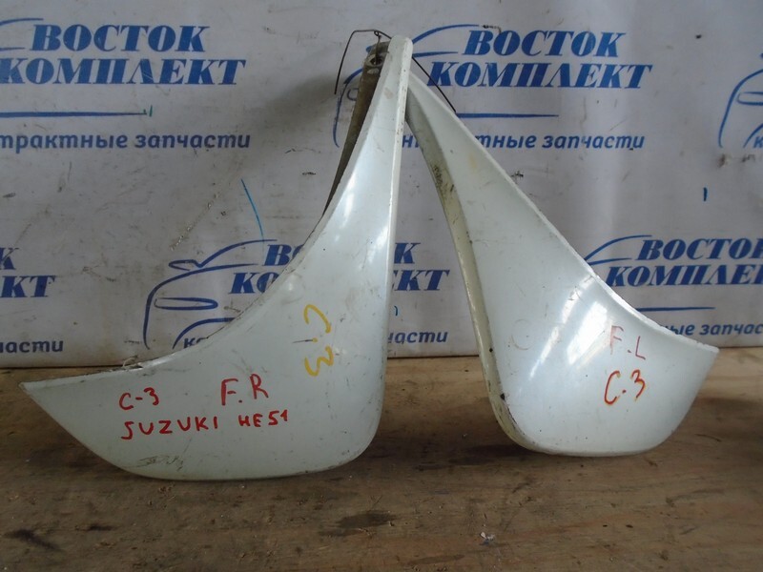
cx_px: 382
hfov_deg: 67.3
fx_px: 573
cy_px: 286
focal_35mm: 26
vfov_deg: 53.1
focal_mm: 4.6
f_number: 3.2
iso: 200
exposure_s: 1/30
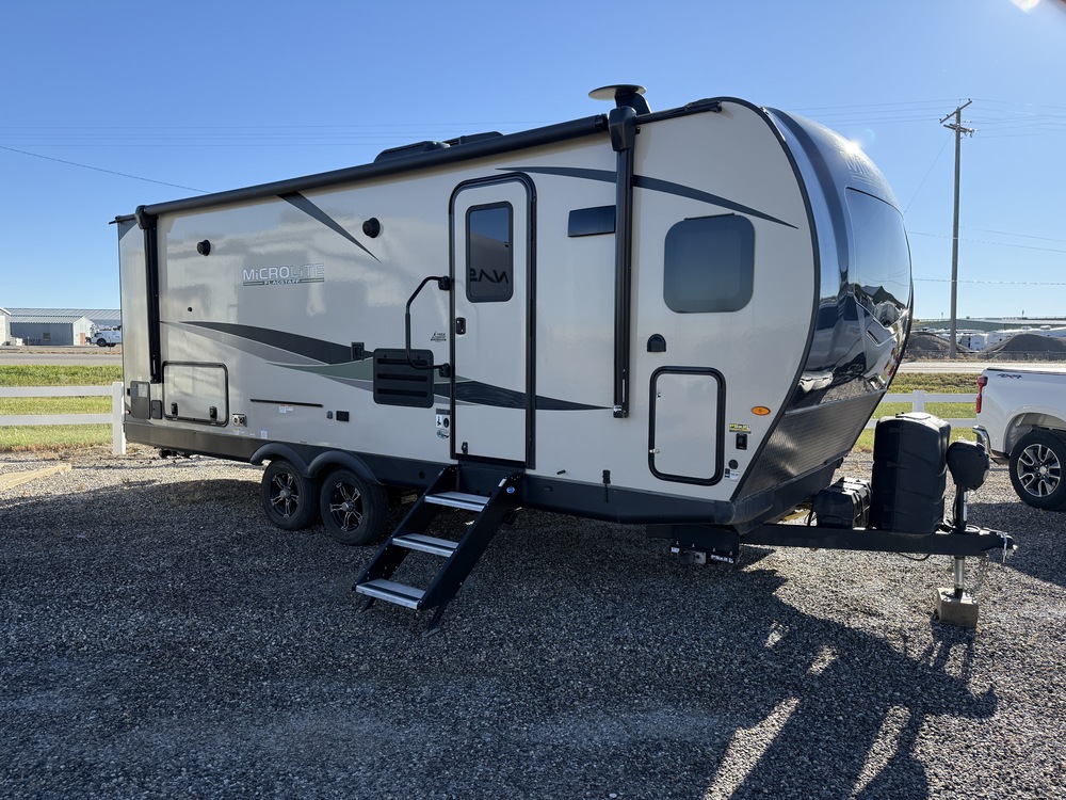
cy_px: 400
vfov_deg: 56.8
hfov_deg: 71.6
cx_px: 533
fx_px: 739
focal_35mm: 24
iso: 100
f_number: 1.78
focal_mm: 6.76
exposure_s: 1/2703
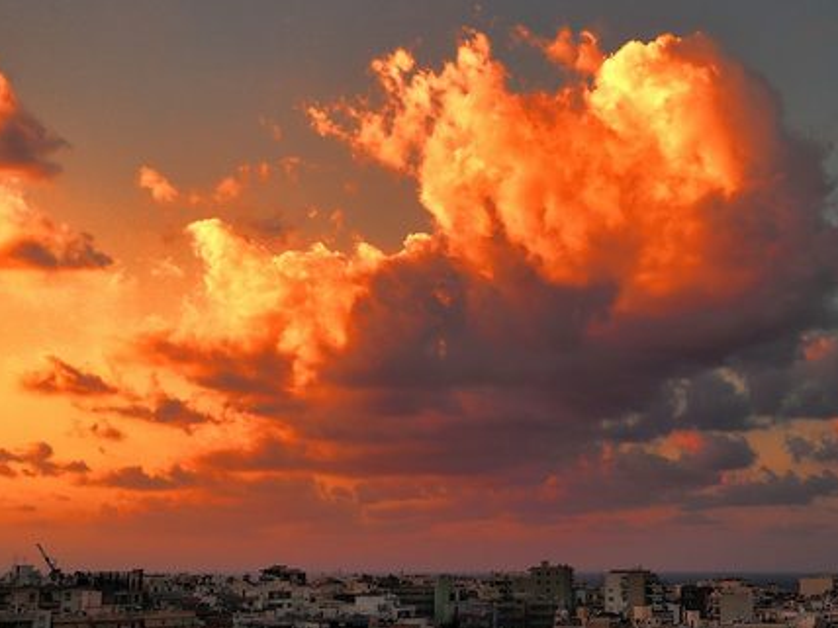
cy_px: 250
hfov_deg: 33.0
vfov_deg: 25.2
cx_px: 548
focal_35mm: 58
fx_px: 1404
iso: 100
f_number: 4
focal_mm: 28
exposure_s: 1/125
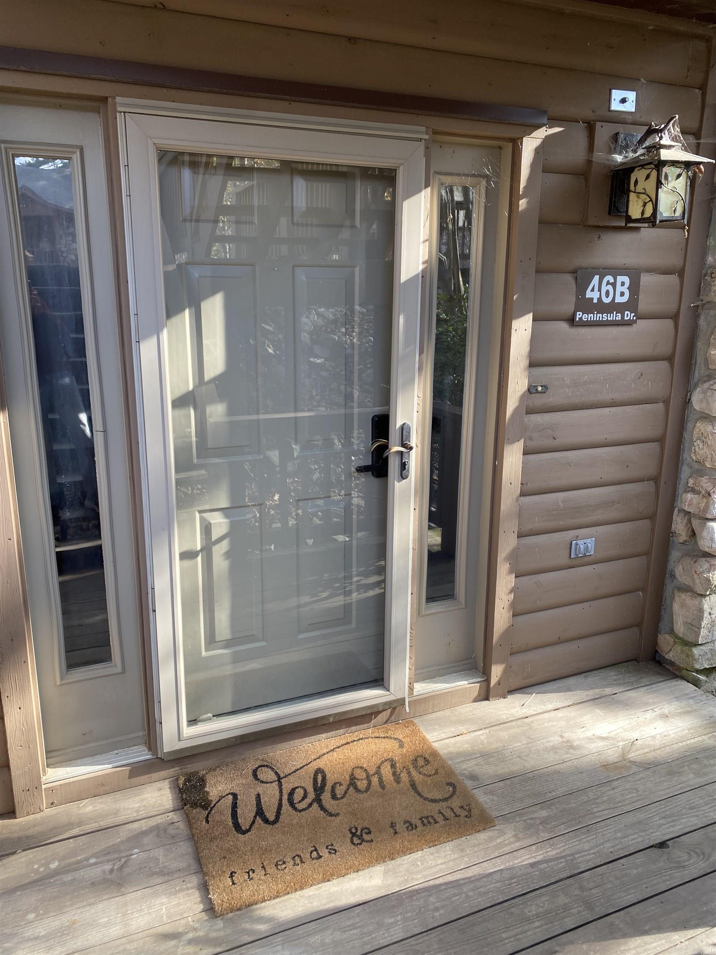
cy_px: 478
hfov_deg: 53.1
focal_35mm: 26
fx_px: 717
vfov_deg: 67.3
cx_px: 358
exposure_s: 1/122
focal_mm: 4.25
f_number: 1.8
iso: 32
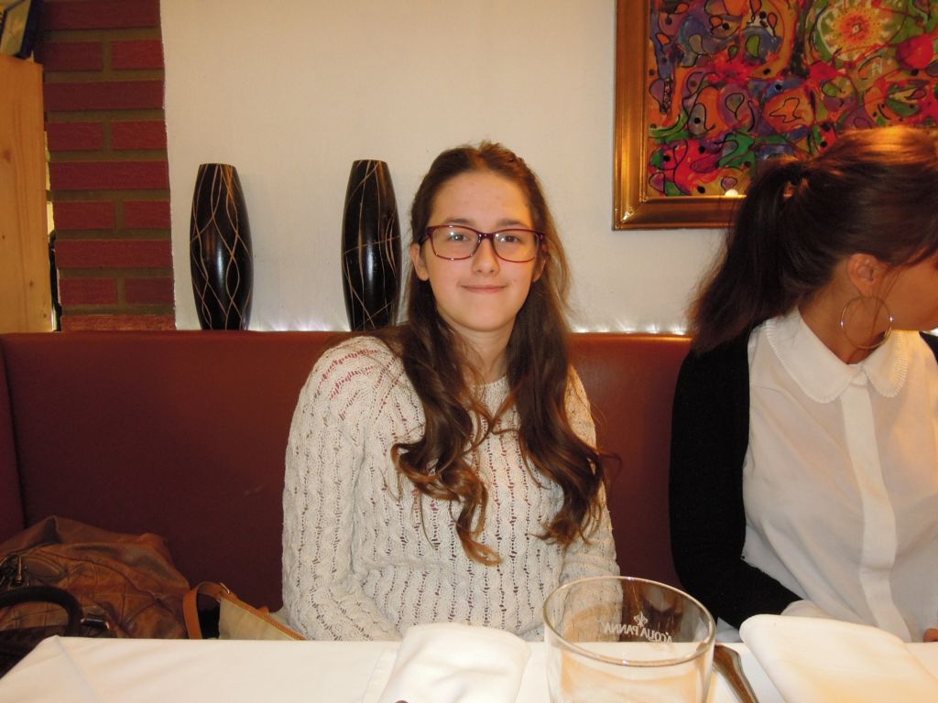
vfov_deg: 56.8
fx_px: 650
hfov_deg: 71.6
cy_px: 352
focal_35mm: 24
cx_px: 469
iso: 400
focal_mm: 4.3
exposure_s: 1/8
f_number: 2.8
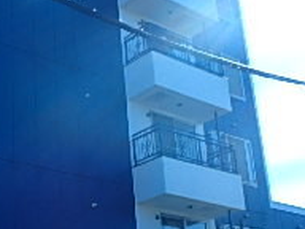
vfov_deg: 20.8
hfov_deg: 26.8
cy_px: 184
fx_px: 617
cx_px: 27
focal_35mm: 70
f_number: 3.5
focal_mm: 3.7
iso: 125
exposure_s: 1/1000
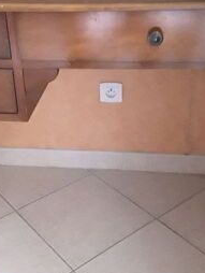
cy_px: 113
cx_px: 88
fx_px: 402
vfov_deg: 37.4
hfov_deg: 28.6
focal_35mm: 51
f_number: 1.9
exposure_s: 1/17
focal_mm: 2.91
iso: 800
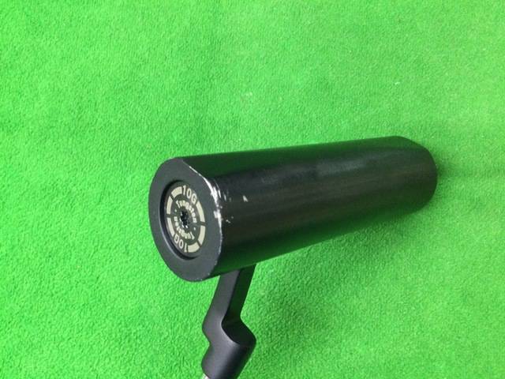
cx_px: 252
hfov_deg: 58.4
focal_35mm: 31
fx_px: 452
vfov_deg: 45.4
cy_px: 190
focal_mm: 3.3
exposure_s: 1/24
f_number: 2.4
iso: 250
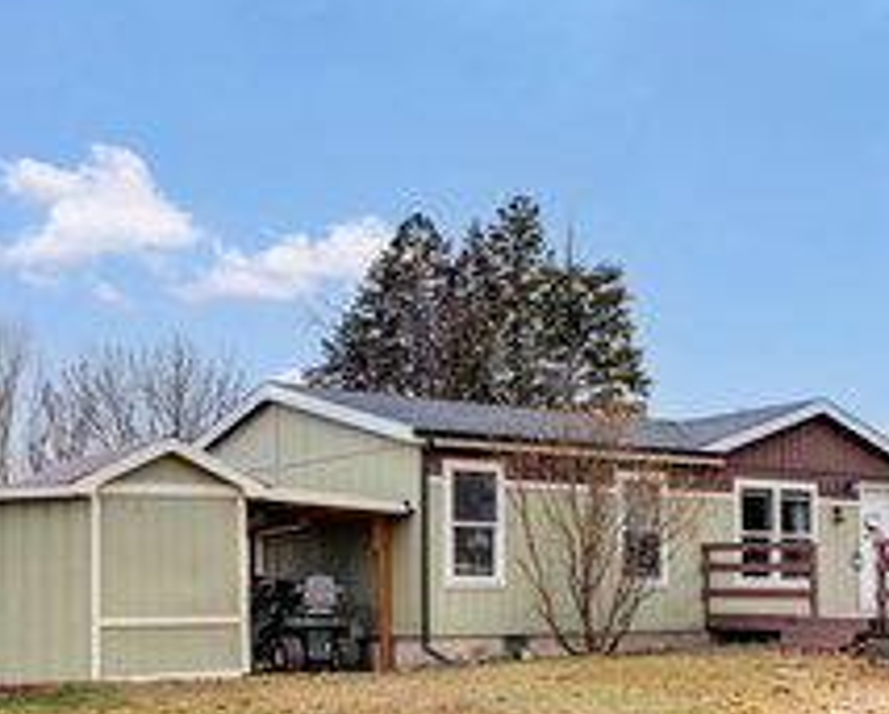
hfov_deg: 32.7
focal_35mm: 56
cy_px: 566
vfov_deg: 26.9
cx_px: 726
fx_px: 1464
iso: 250
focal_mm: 24.7
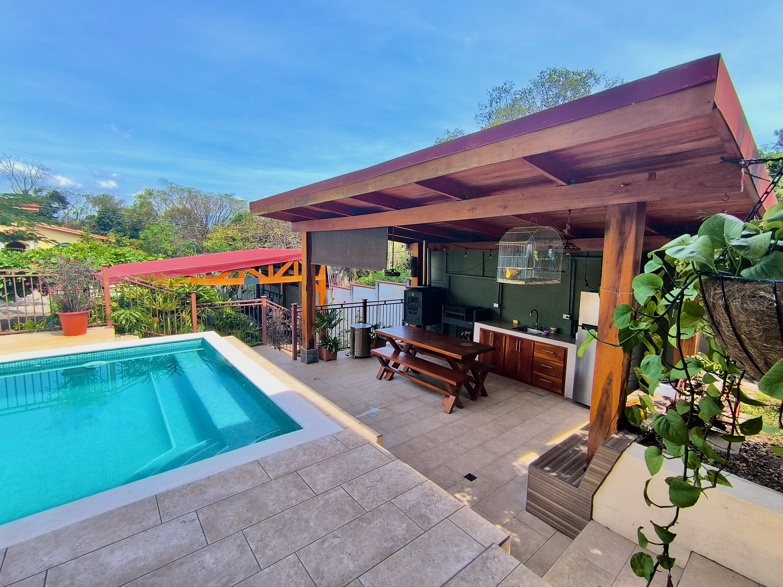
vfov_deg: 78.1
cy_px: 294
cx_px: 392
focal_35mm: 16
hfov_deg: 94.5
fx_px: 362
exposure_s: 1/700
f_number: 2.2
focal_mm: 1.65
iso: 50
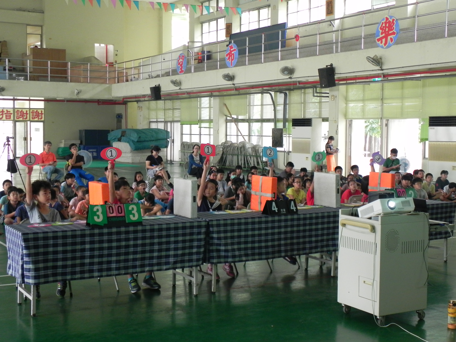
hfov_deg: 36.8
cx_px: 228
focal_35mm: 52
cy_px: 171
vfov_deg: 28.0
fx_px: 685
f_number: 3.5
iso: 400
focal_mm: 9.2
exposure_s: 1/18.7
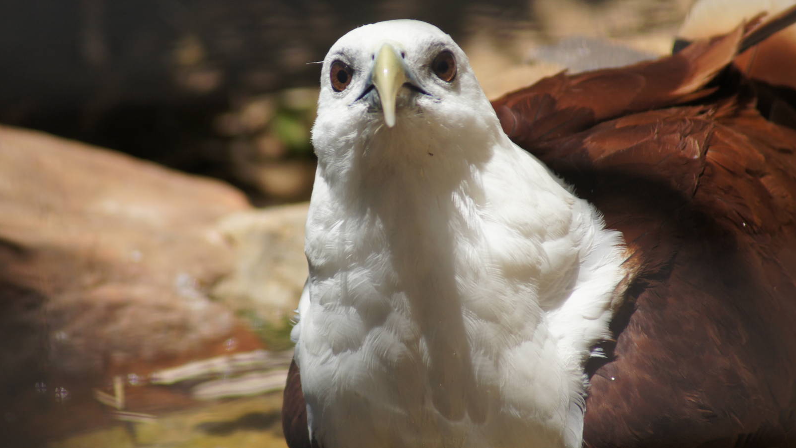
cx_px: 398
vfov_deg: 2.6
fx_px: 9962
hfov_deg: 4.6
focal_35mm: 472
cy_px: 222
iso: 200
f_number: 7.1
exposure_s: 1/500
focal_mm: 300
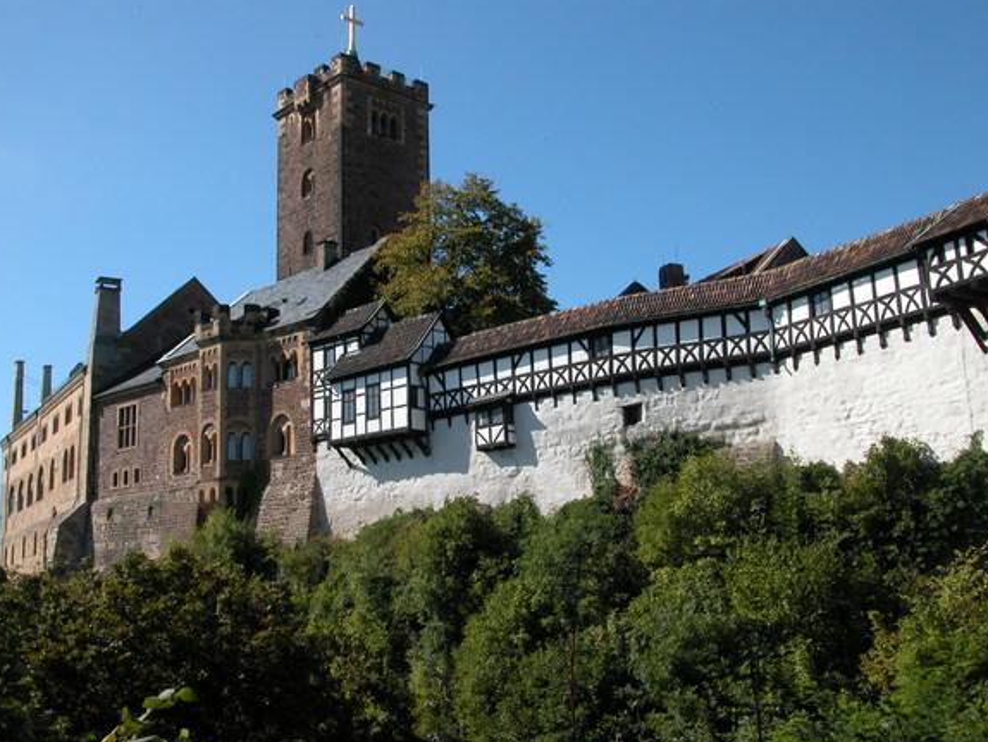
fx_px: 1114
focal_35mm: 39
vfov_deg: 36.8
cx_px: 448
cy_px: 377
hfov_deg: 47.8
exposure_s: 1/289
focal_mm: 8.9
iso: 100
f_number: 6.3
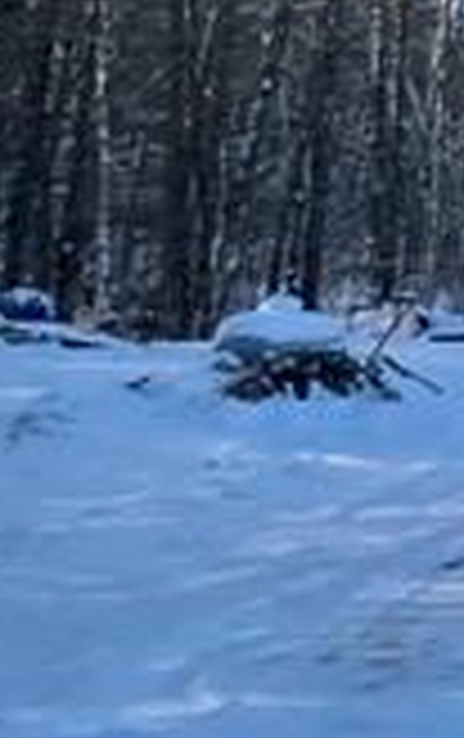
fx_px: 1734
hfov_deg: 6.7
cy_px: 22
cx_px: 2203
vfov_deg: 23.2
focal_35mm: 86
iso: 40
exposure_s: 1/1000
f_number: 1.9
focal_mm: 2.2
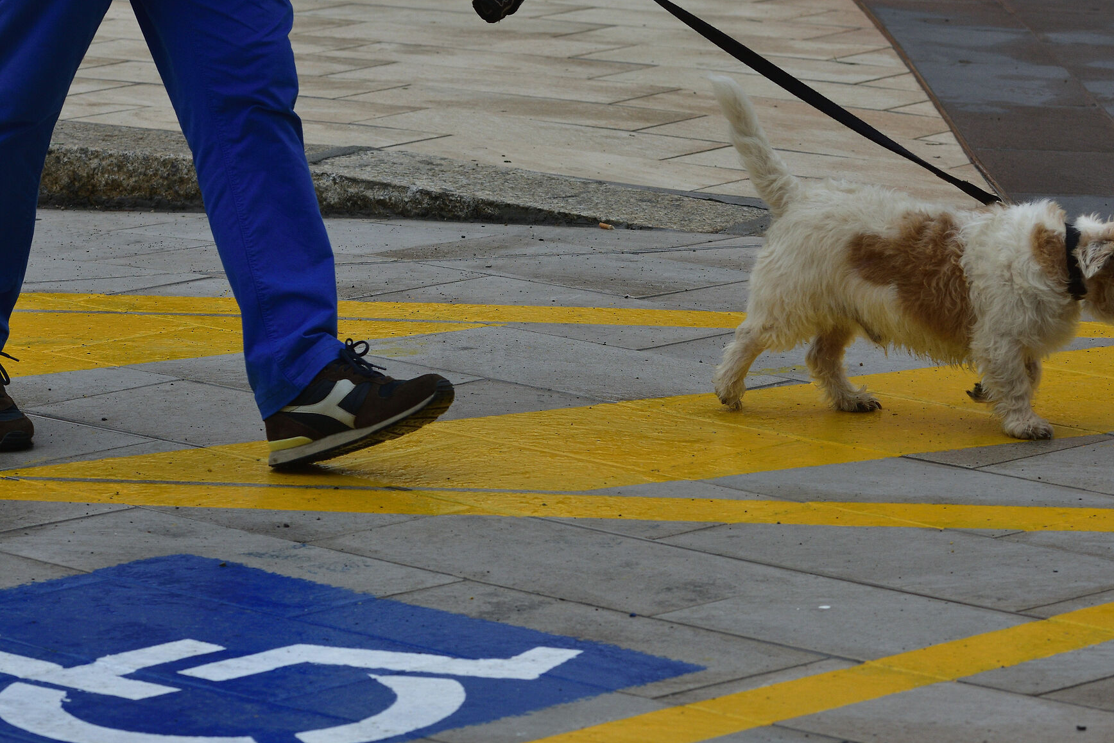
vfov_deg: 6.3
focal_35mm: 218
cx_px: 472
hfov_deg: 9.5
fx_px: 6737
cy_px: 366
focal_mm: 105
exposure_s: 1/800
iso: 400
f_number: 6.3
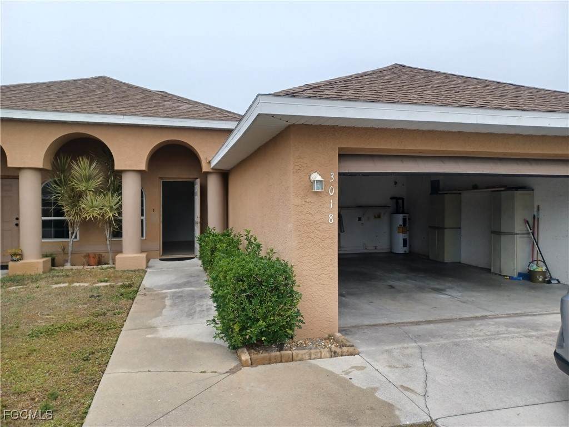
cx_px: 284
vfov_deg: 54.9
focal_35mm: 25
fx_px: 411
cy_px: 214
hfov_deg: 69.4
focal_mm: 4.6
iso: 32
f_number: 1.8
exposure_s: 1/174
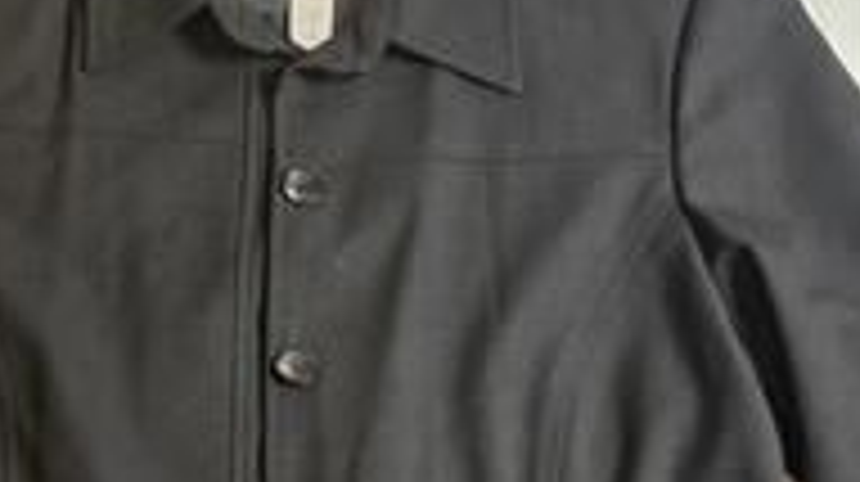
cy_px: 568
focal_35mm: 50
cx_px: 302
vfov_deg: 22.2
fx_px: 1139
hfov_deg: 40.9
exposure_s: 1/52.3
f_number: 1.8
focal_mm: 5.4
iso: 1600
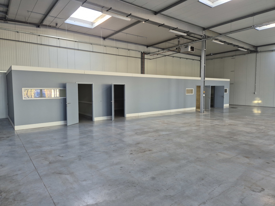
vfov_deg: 58.9
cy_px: 103
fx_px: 183
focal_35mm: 23
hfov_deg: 73.9
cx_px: 138
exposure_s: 1/100
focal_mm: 5.4
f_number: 1.8
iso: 160
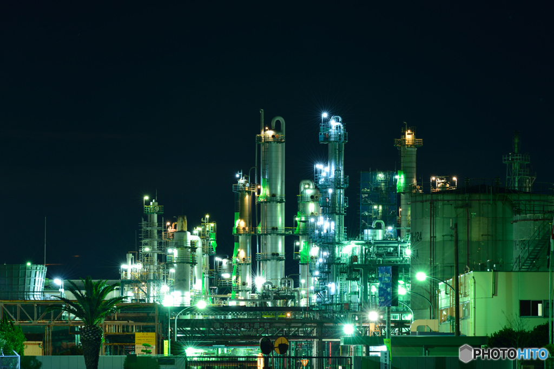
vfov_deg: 4.6
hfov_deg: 6.9
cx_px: 277
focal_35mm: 300
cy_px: 184
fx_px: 4617
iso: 200
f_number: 10
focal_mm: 300
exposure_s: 10
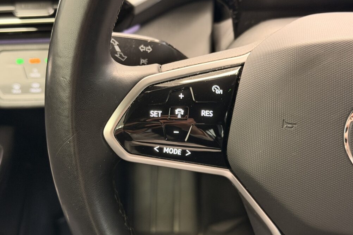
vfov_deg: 26.5
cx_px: 175
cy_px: 119
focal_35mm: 51
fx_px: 500
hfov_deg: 38.9
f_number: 1.78
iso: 640
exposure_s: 1/30
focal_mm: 6.76
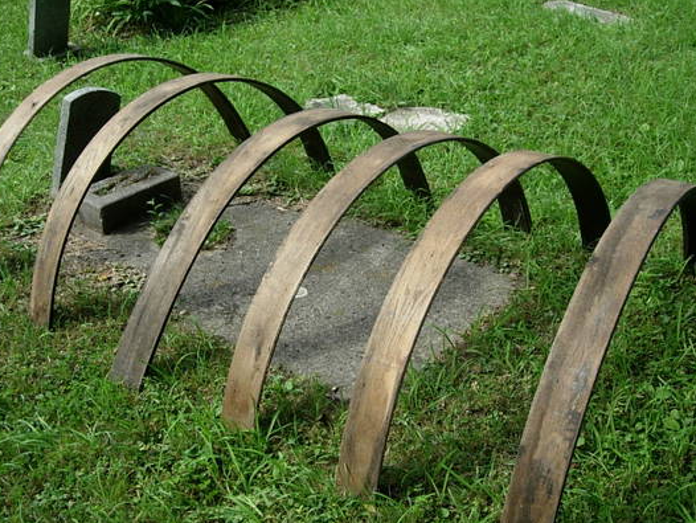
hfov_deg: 40.4
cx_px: 347
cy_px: 257
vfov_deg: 30.9
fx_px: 945
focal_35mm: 47
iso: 64
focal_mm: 7.8
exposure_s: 1/683
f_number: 2.8
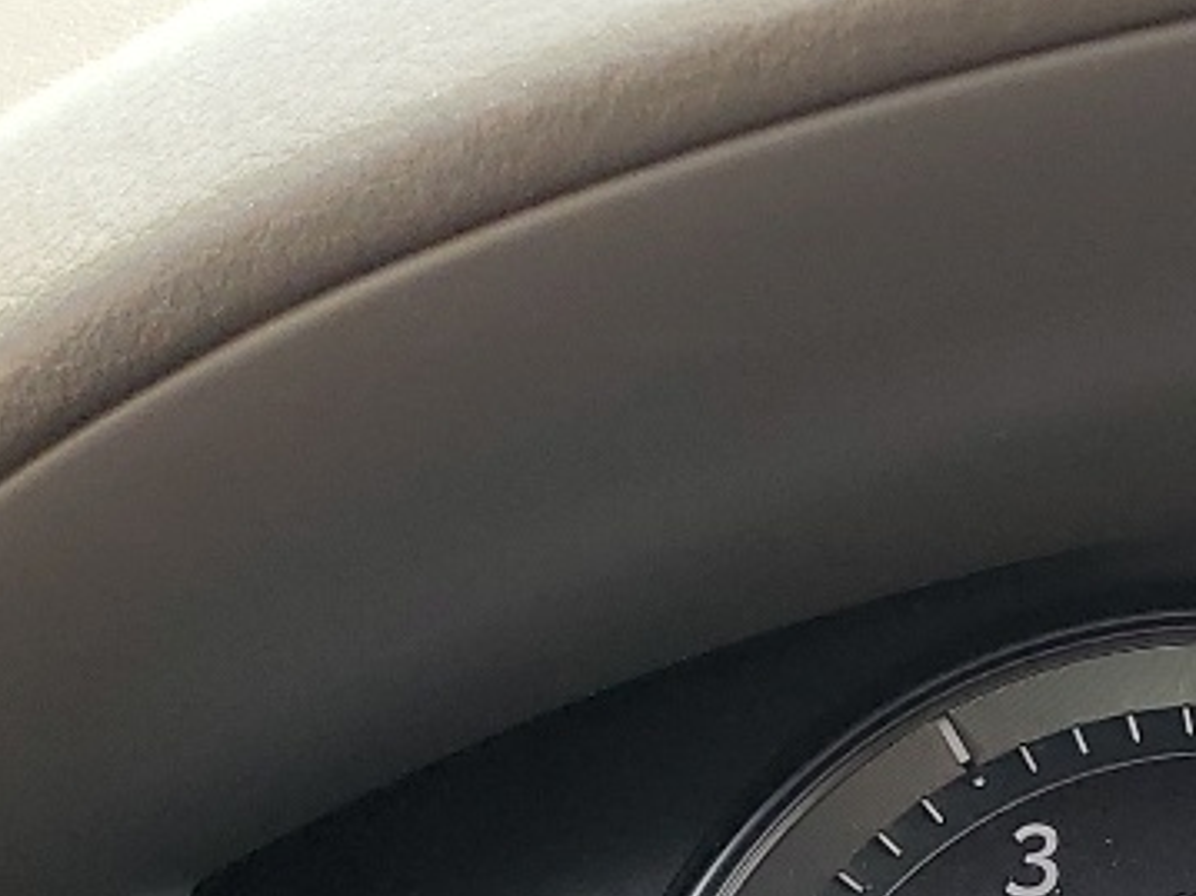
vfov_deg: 12.3
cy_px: 1189
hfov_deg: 15.4
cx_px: 1889
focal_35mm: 116
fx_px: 4007
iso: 50
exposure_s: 1/263
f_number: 1.5
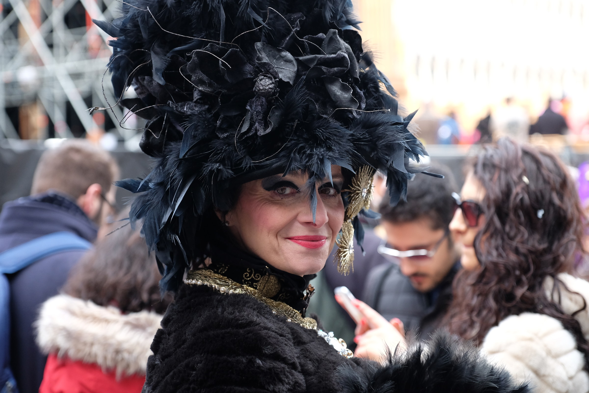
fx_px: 1194
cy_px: 196
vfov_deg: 18.7
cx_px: 294
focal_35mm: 73
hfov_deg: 27.7
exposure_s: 1/500
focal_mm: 48.5
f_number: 2.8
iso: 1000
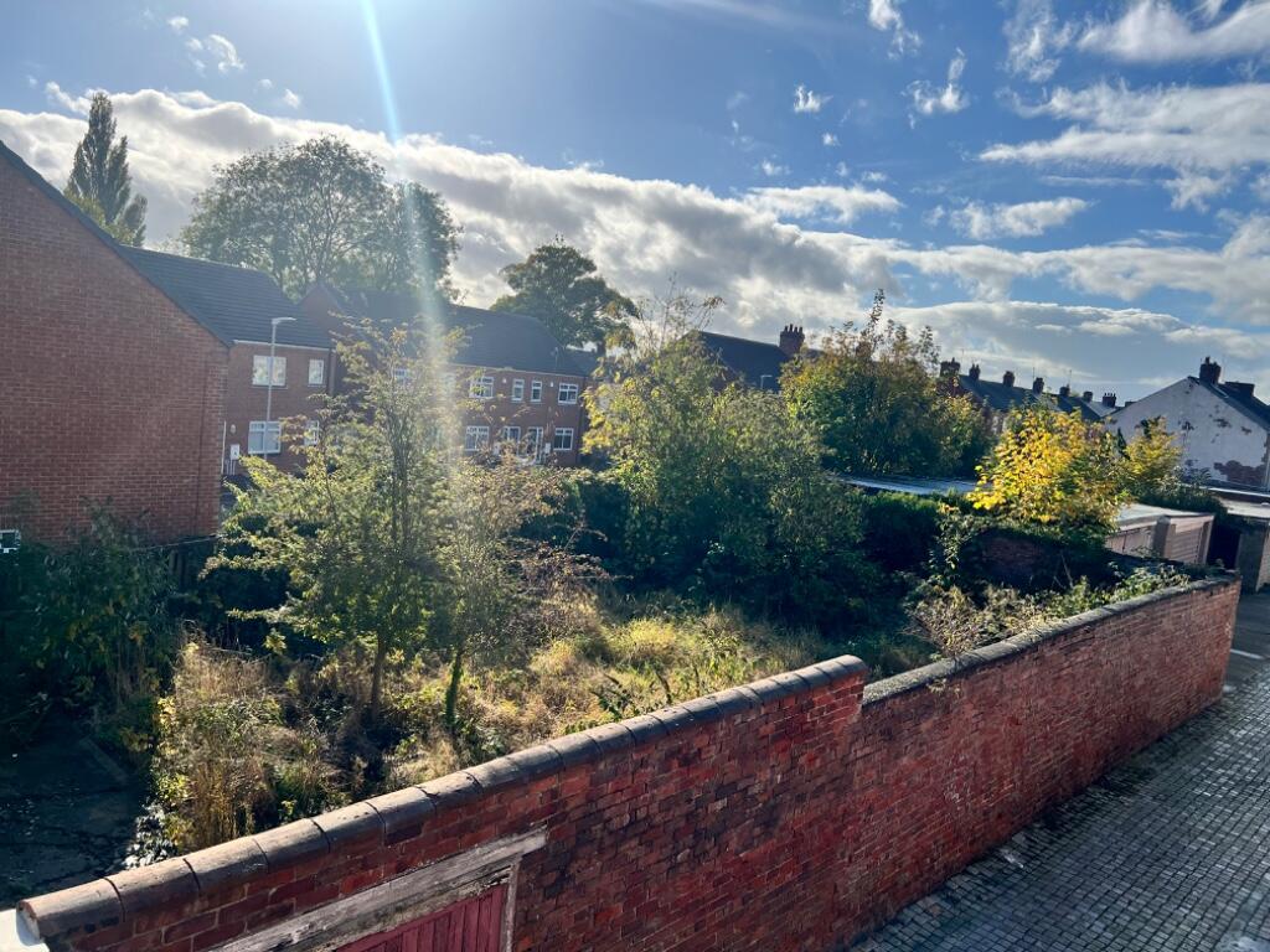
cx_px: 635
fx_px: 954
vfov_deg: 53.1
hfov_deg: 67.3
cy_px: 476
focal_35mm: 26
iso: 50
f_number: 1.5
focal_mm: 5.7
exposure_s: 1/6579
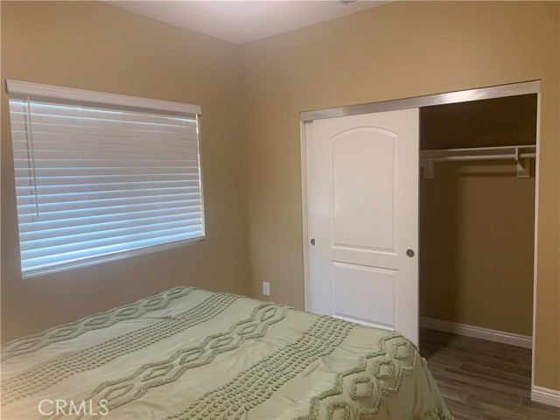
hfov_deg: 67.3
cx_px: 280
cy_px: 210
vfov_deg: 53.1
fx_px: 421
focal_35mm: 26
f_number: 1.8
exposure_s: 1/60
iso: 125
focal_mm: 4.25
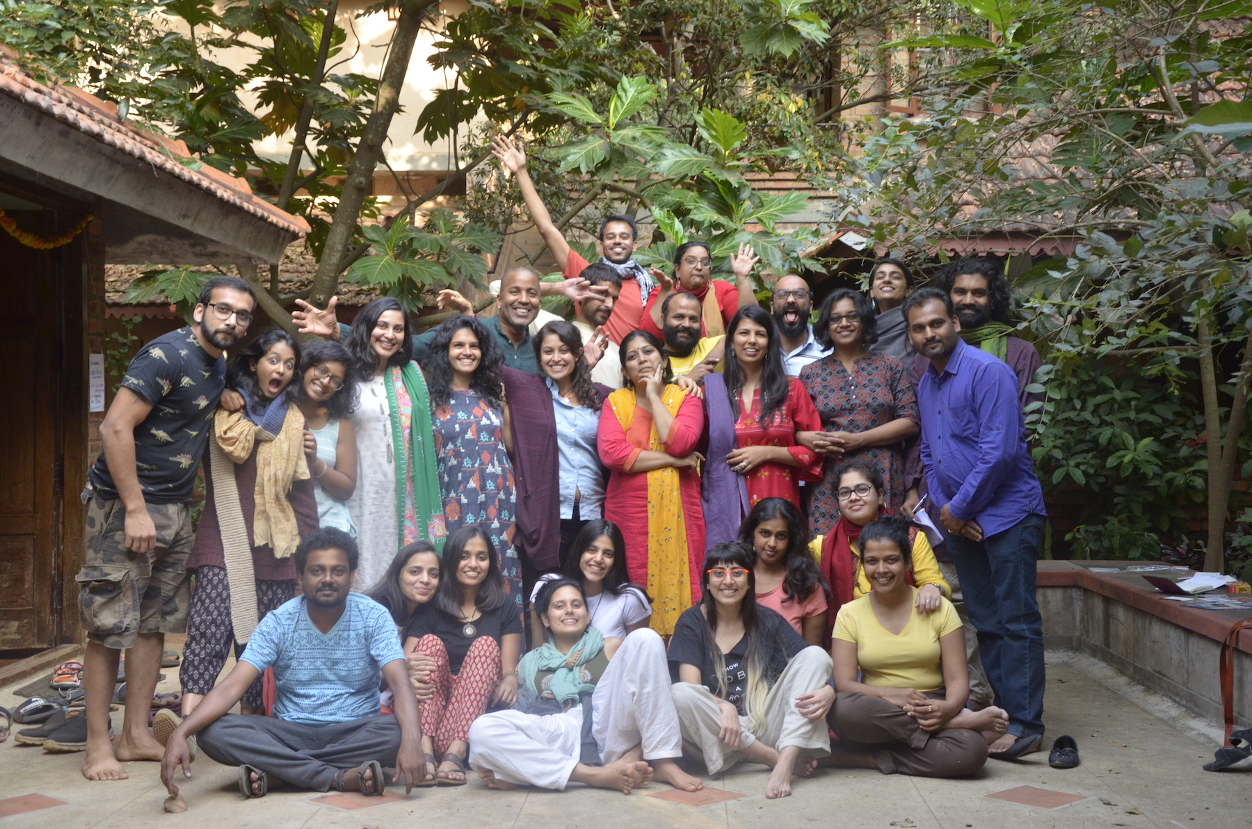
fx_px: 1562
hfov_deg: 43.7
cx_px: 626
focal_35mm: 45
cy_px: 414
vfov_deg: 29.7
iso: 800
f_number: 5.6
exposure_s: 1/125
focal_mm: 30
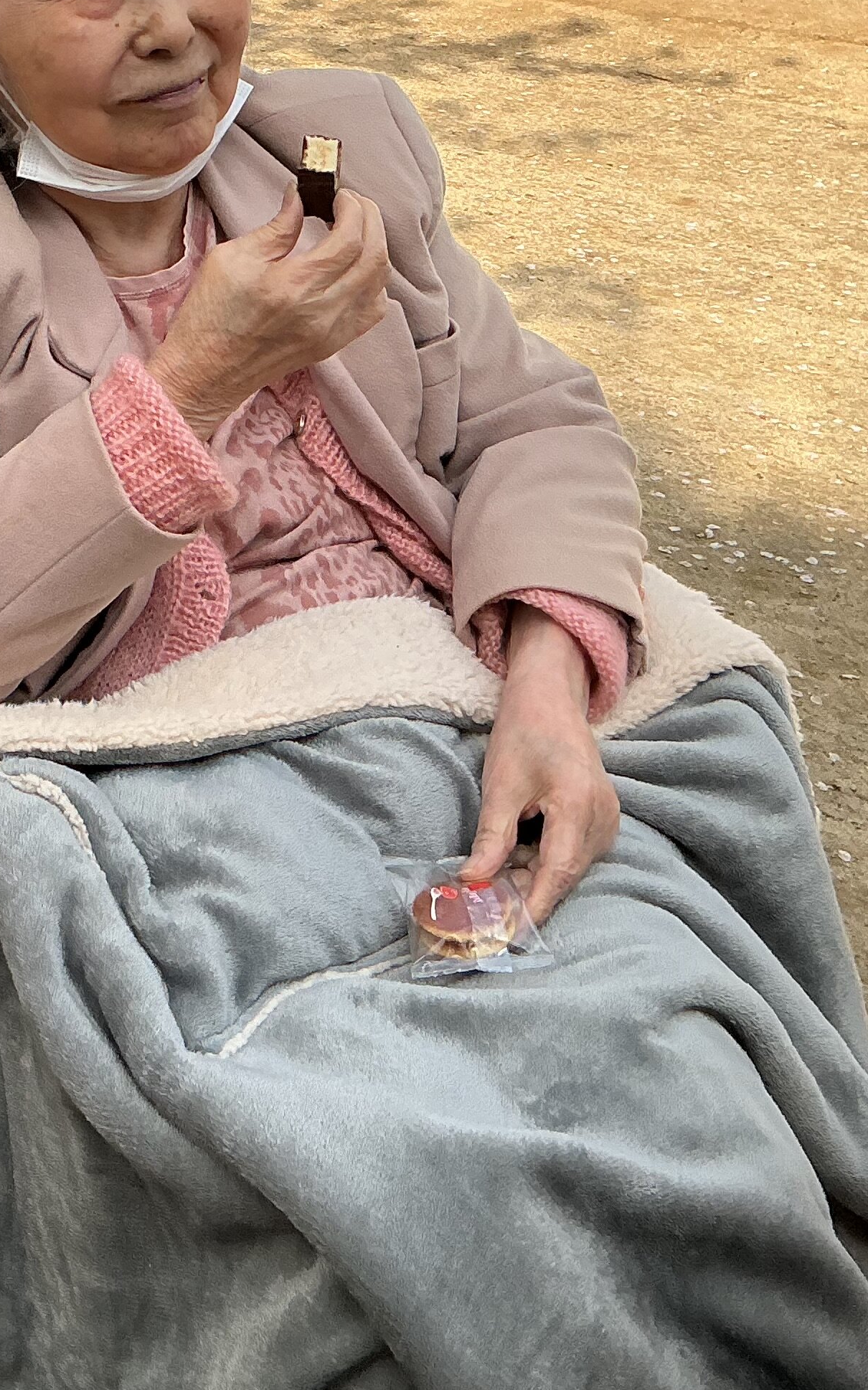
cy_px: 334
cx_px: 122
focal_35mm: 64
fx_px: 2423
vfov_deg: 31.4
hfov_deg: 20.0
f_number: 1.8
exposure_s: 1/1675
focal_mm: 3
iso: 25
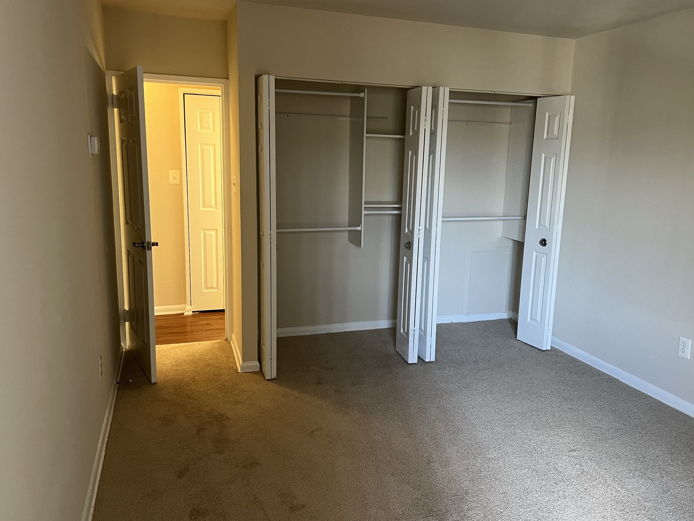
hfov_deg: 63.4
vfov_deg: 49.7
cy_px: 265
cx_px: 364
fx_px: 561
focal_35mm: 28
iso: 200
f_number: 1.5
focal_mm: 5.7
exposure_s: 1/60
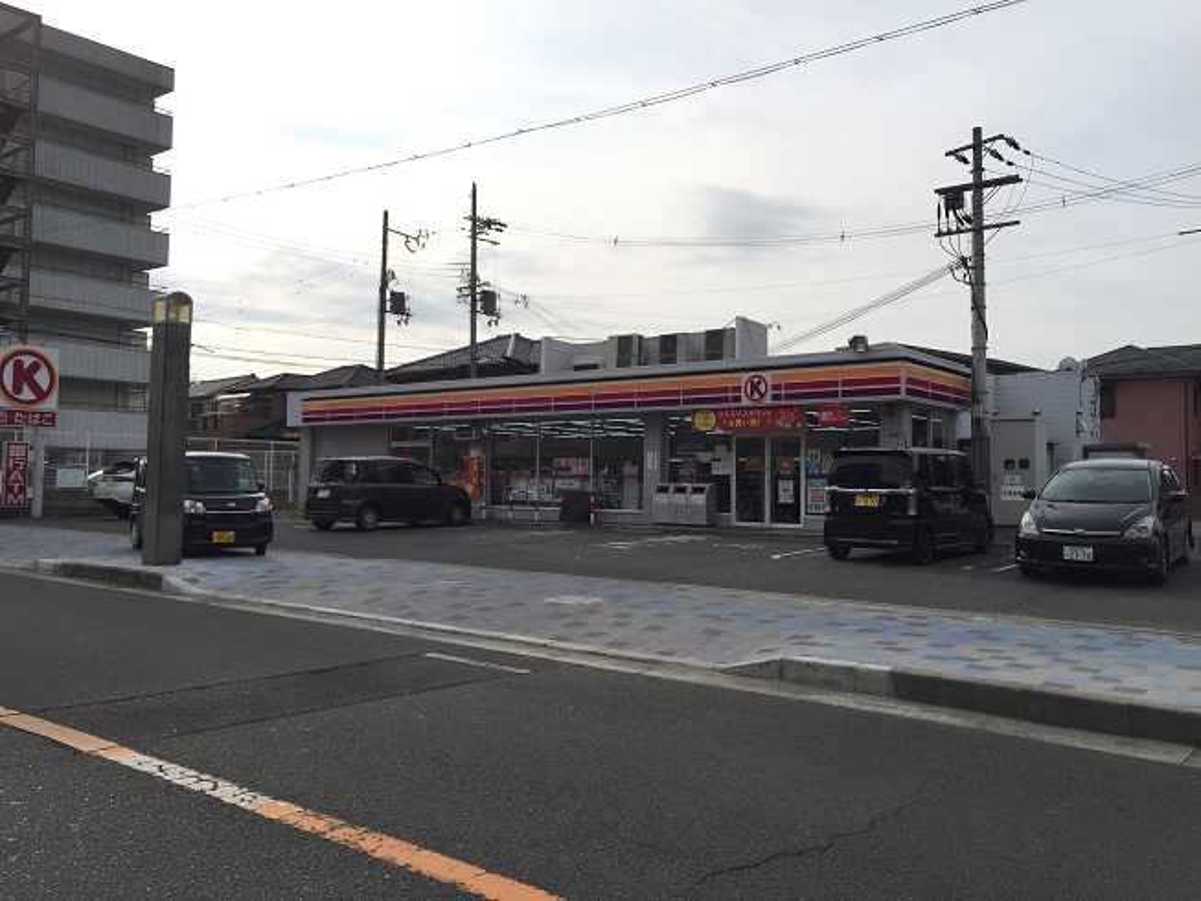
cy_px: 450
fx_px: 1006
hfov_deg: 61.7
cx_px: 600
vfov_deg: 48.2
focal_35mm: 29
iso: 32
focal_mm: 4.15
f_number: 2.2
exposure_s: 1/2326
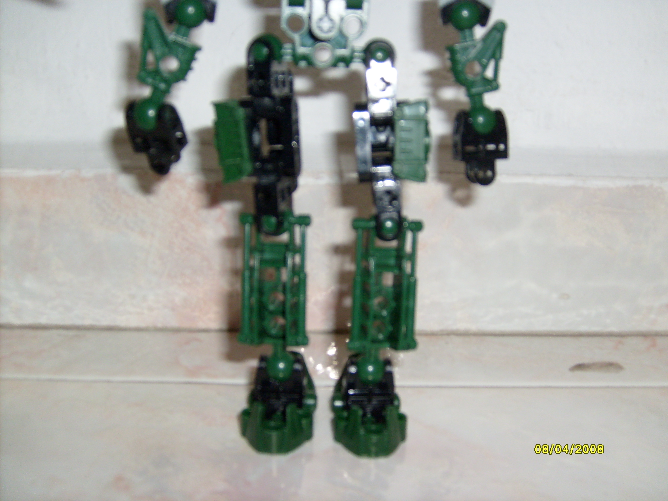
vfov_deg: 40.7
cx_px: 334
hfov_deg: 52.6
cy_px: 250
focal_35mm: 35
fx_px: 675
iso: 100
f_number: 2.8
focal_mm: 5.8
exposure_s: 1/45
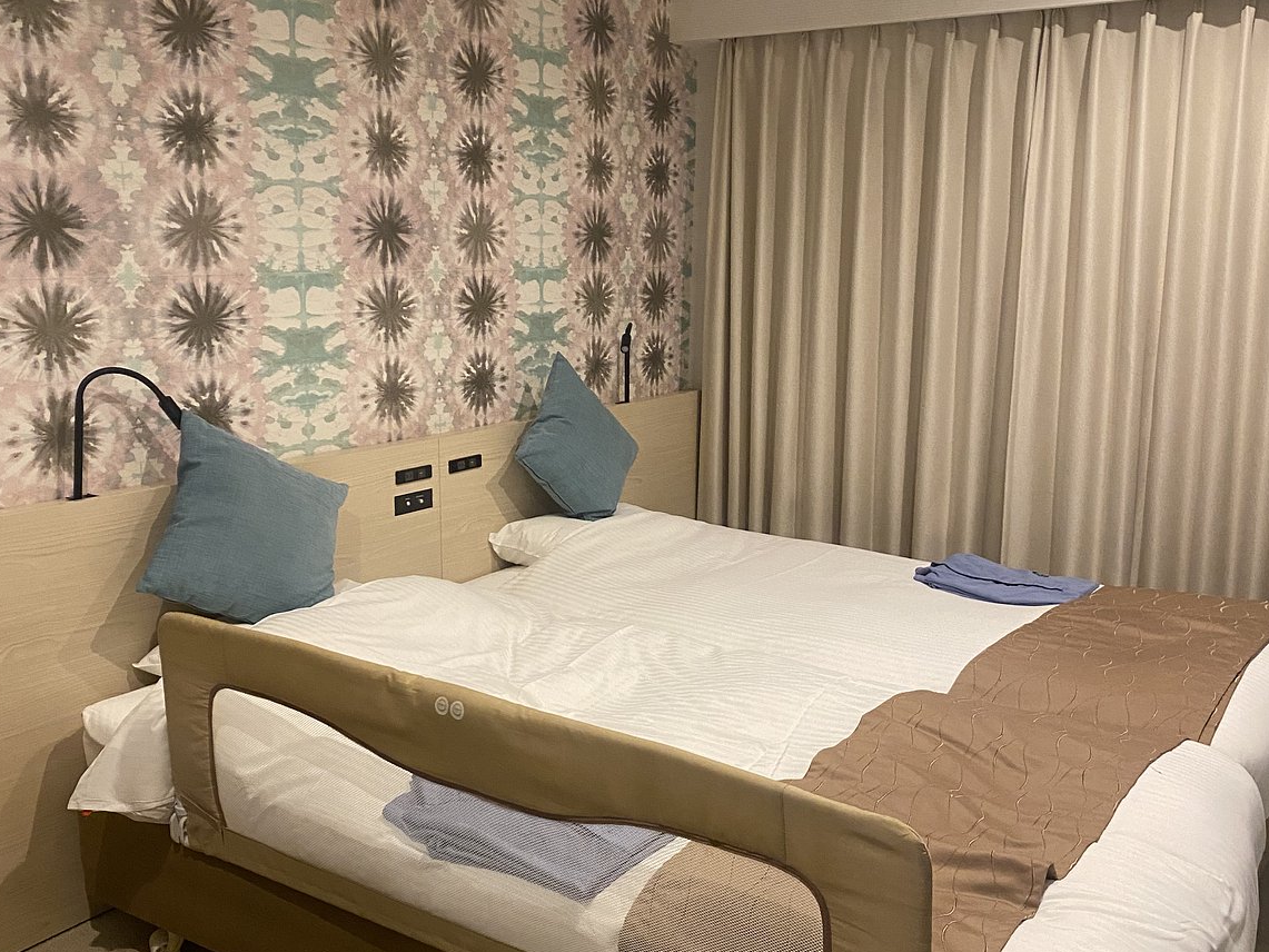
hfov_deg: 52.6
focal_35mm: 35
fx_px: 1283
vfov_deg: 40.7
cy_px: 478
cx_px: 633
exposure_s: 1/60
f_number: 1.8
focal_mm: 4.25
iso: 320
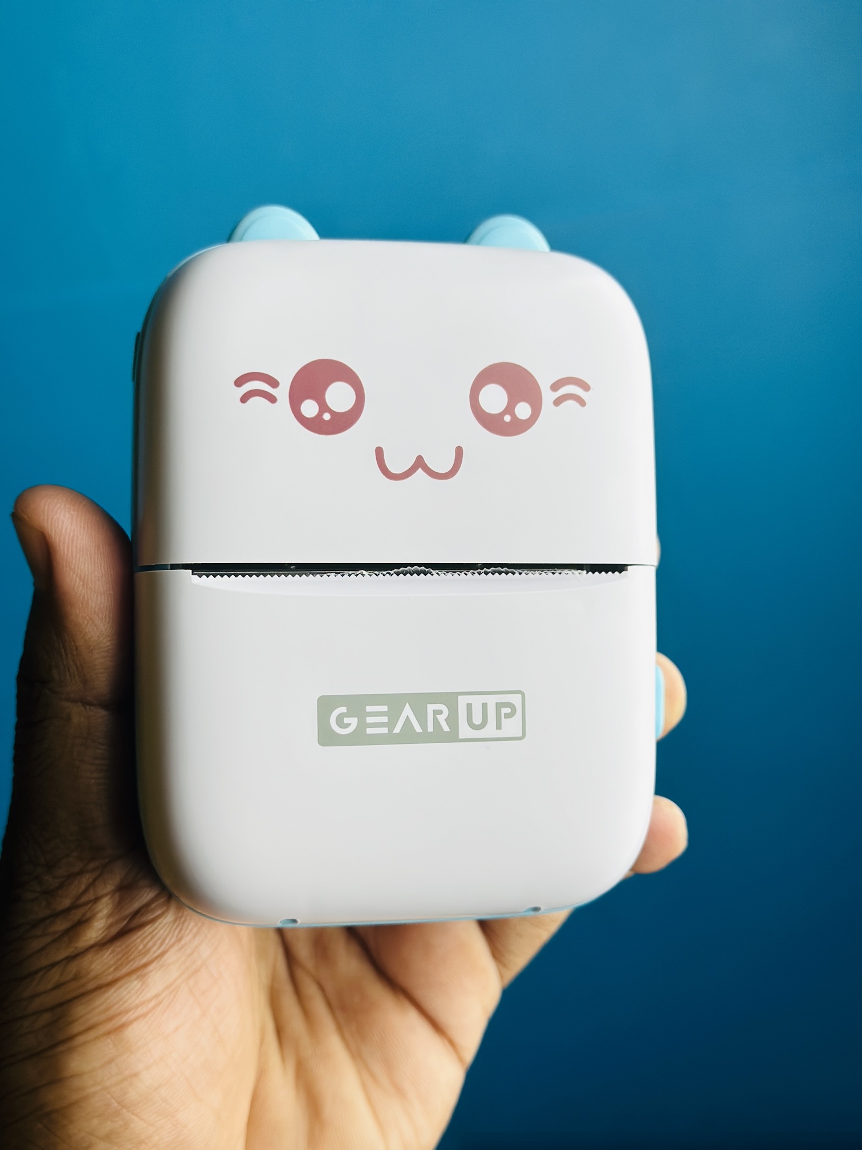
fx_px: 1594
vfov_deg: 39.7
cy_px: 575
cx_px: 431
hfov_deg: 30.3
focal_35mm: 48
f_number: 1.78
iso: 80
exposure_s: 1/225
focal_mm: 6.86
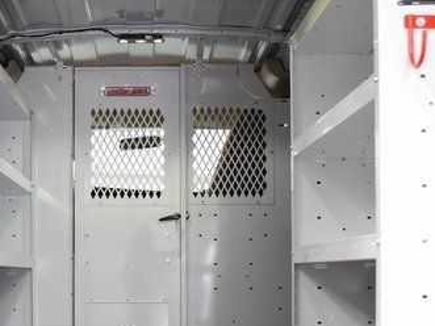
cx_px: 126
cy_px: 258
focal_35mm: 67
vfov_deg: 21.7
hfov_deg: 28.7
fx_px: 842
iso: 1600
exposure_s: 1/60
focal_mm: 24
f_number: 3.2
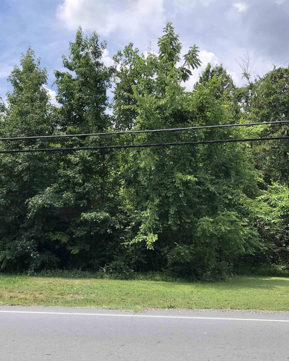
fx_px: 396
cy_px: 183
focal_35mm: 37
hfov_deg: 40.1
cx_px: 126
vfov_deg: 49.1
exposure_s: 1/665
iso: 20
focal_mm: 4
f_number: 1.8
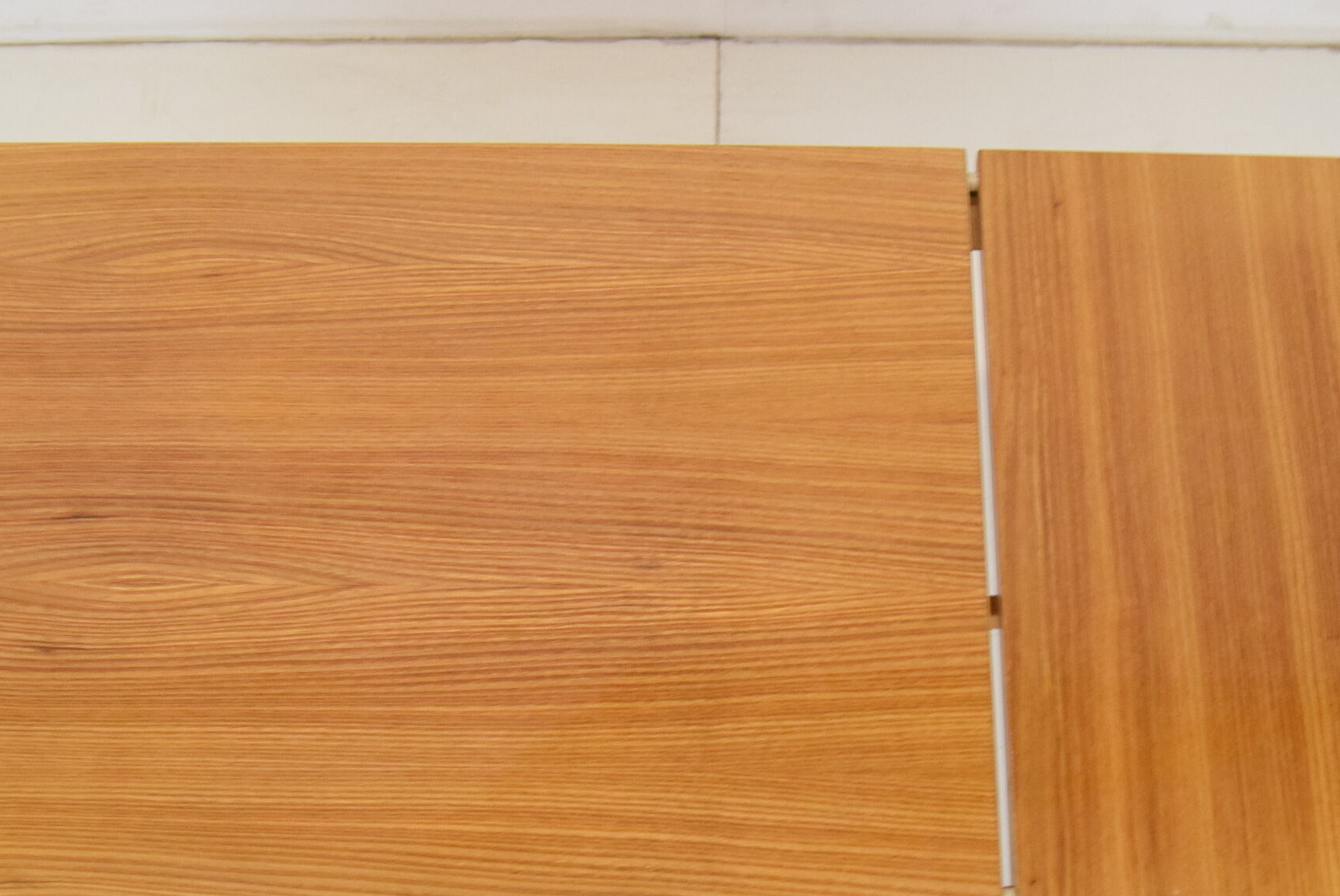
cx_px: 730
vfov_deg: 27.0
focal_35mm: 50
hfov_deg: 39.6
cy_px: 590
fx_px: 1858
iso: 1600
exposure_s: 1/200
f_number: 7.1
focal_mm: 19
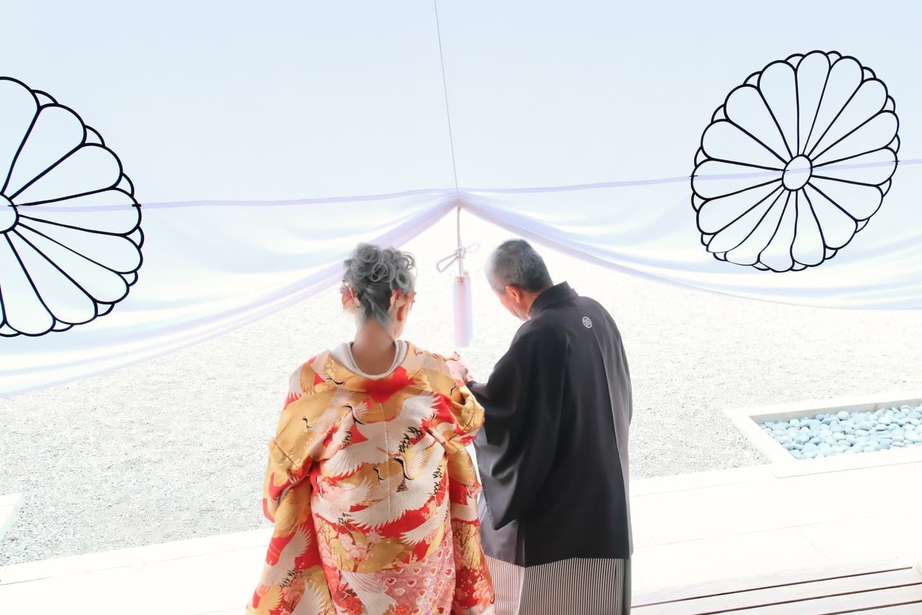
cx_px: 461
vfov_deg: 43.6
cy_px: 308
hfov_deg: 61.9
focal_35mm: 30
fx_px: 768
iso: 3200
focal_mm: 20
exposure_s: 1/50
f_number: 5.6
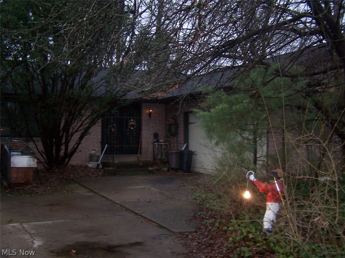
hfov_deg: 49.0
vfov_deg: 37.7
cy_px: 129
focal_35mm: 38
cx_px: 172
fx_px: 379
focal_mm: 6.3
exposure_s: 1/60
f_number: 2.8
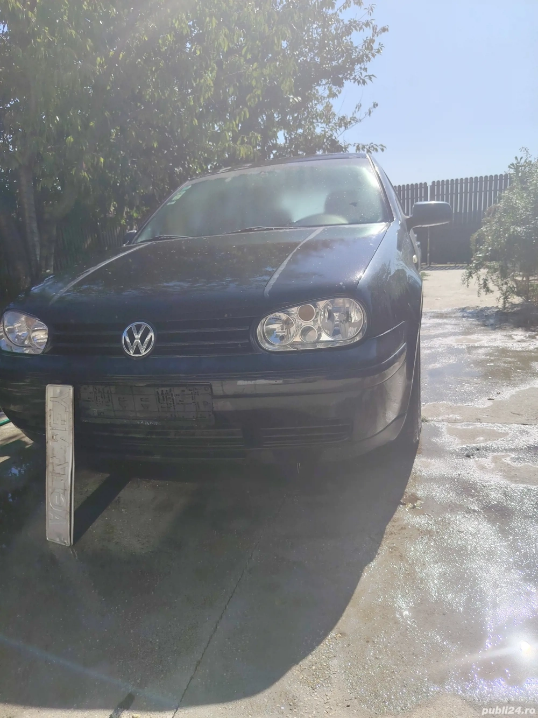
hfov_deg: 56.8
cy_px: 359
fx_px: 498
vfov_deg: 71.6
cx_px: 269
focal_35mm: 24
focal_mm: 5.25
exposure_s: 1/1277
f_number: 1.75
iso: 100
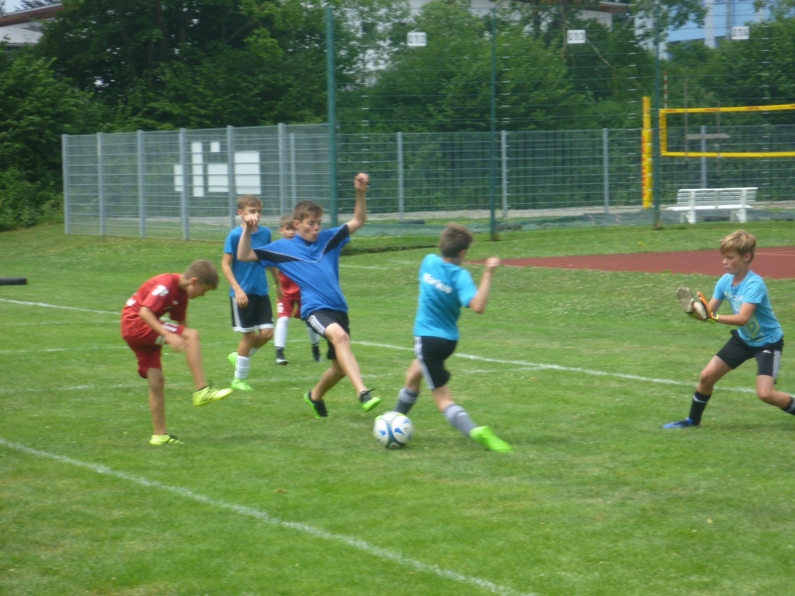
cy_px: 298
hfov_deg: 15.4
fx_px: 2940
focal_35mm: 128
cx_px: 398
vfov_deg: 11.6
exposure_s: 1/160
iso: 80
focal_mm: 22.8
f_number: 5.9
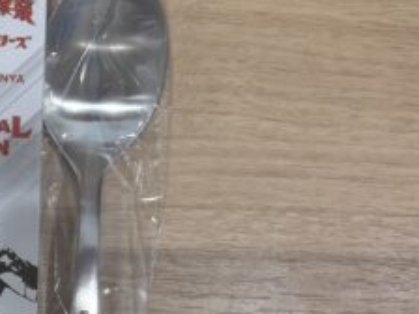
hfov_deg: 14.2
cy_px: 267
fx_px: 1440
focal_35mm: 119
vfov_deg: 12.4
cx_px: -387
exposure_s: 1/100
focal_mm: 5.96
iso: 80
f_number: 1.6
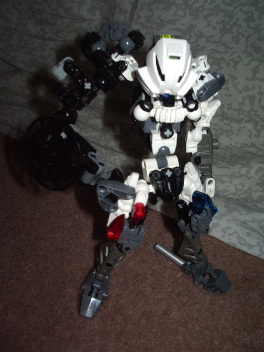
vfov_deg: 52.6
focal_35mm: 35
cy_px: 176
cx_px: 132
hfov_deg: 40.7
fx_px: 356
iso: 100
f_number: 4.3
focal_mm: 5.8
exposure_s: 1/40
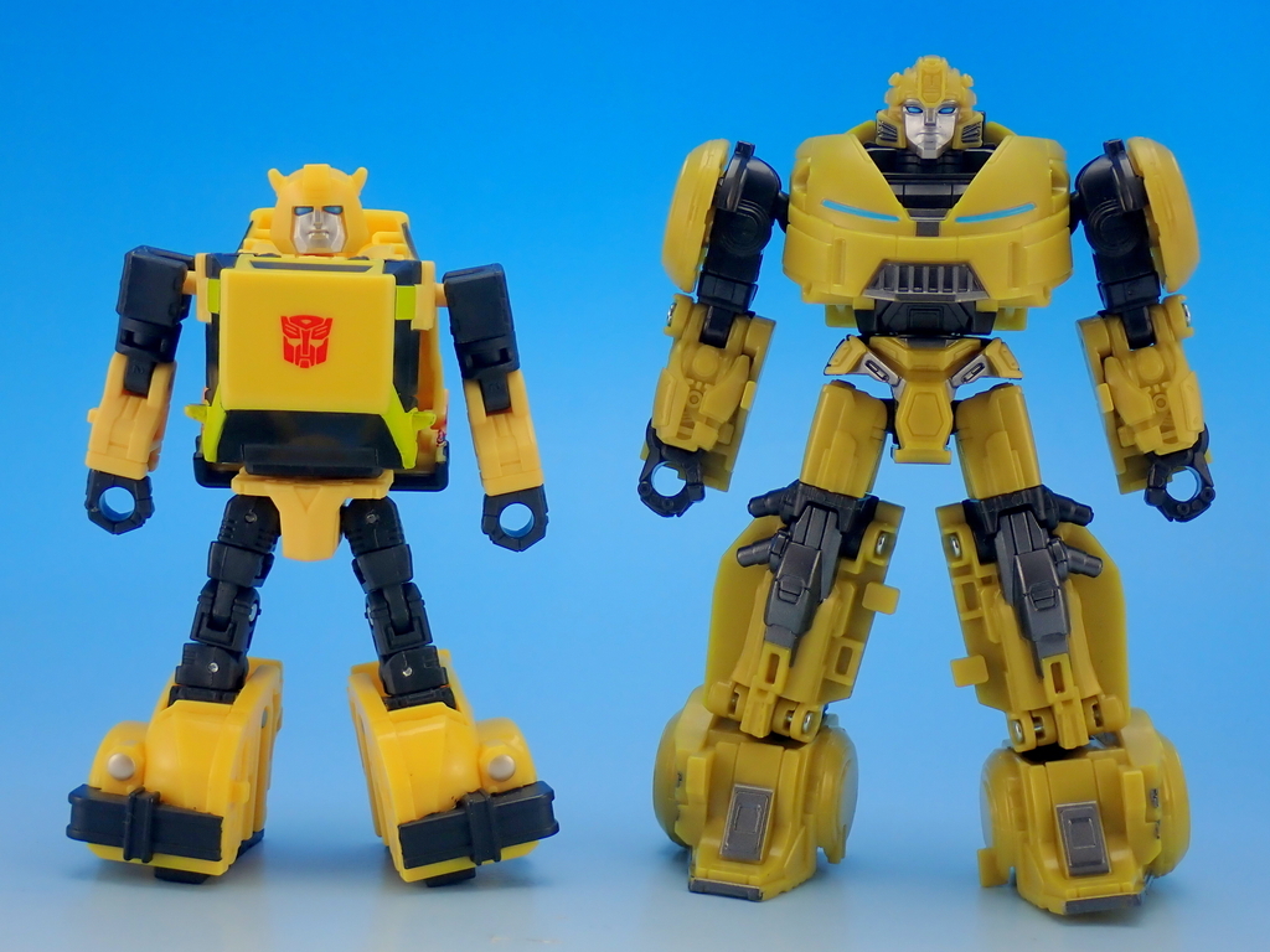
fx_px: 2605
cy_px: 476
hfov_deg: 27.4
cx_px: 635
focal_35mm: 71
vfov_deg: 20.7
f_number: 3.9
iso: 100
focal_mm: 12.73
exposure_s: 1/20
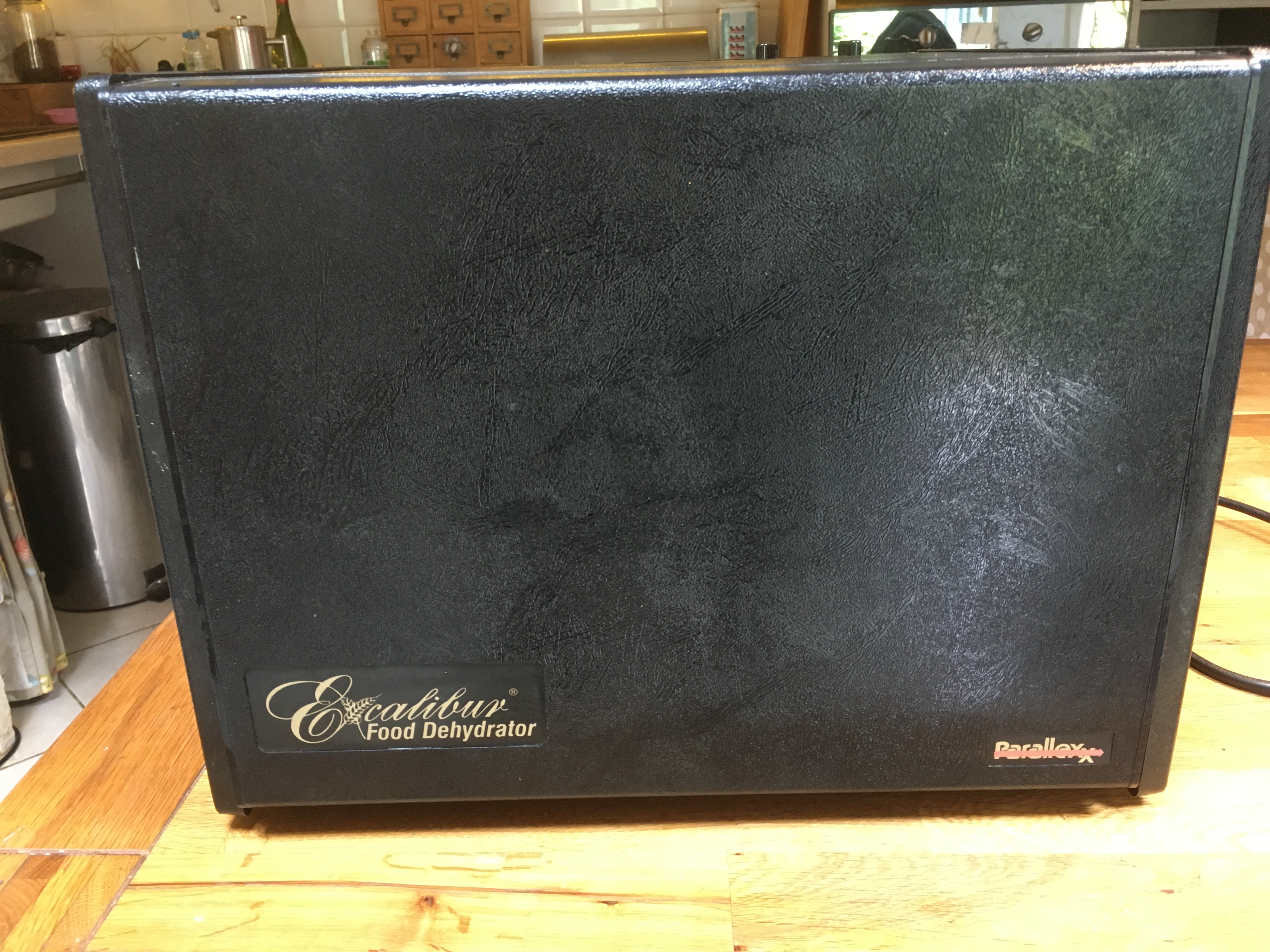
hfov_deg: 61.7
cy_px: 476
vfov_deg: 48.2
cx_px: 635
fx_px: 1064
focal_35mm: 29
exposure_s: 1/33
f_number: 2.2
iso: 200
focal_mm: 4.15
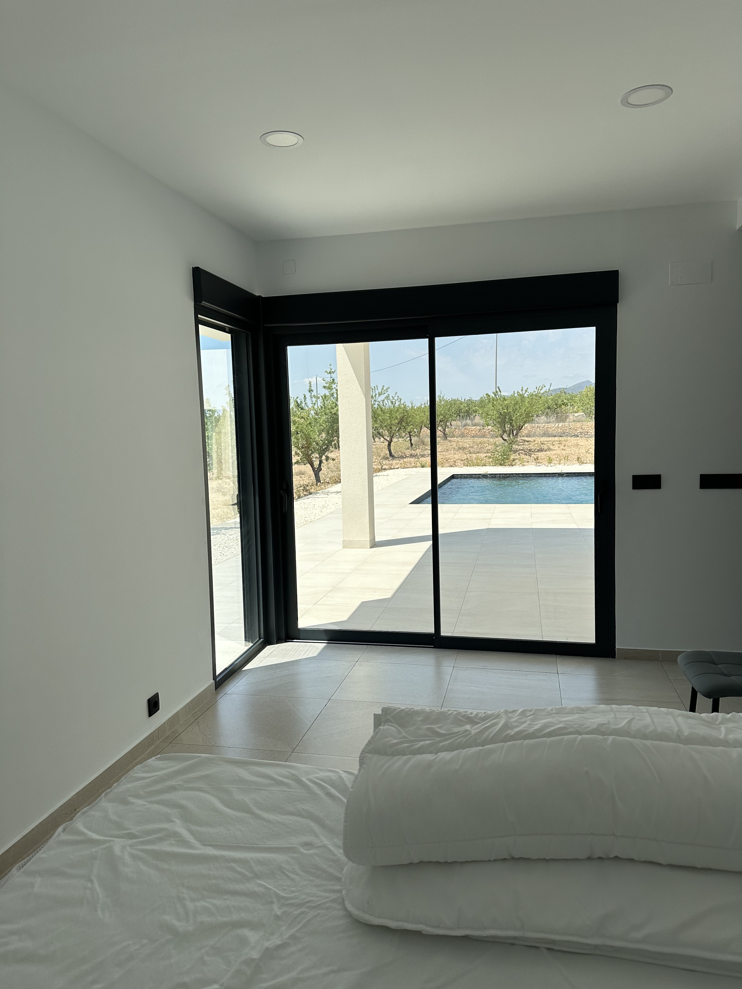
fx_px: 686
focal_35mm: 24
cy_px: 494
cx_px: 371
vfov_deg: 71.6
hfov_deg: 56.8
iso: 80
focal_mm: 6.86
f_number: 1.78
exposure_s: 1/2882
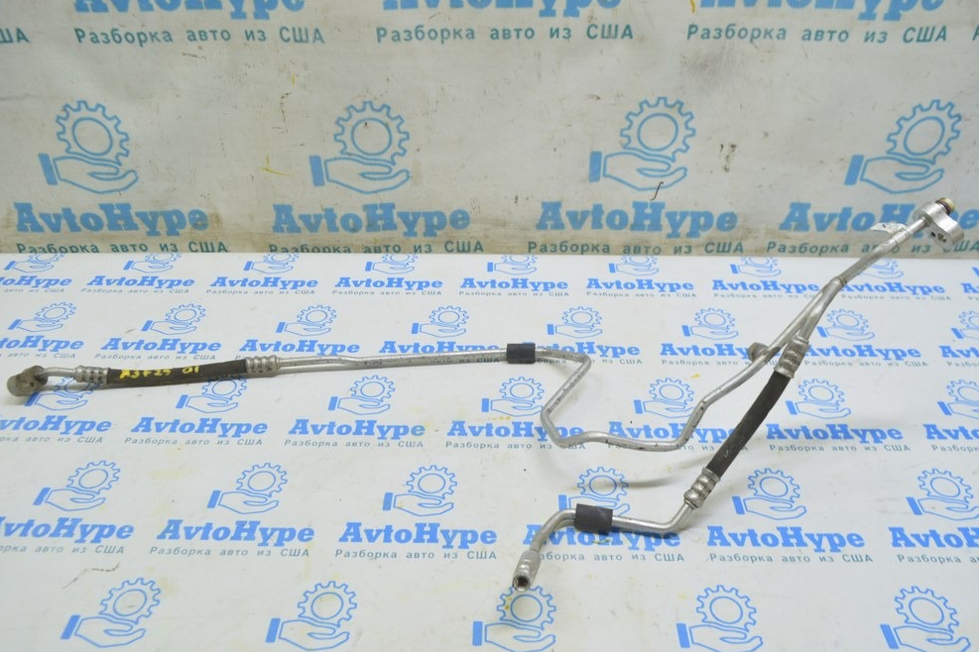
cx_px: 477
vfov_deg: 46.4
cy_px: 329
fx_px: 761
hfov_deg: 65.5
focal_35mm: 28
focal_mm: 18
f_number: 5.6
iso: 400
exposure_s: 1/20
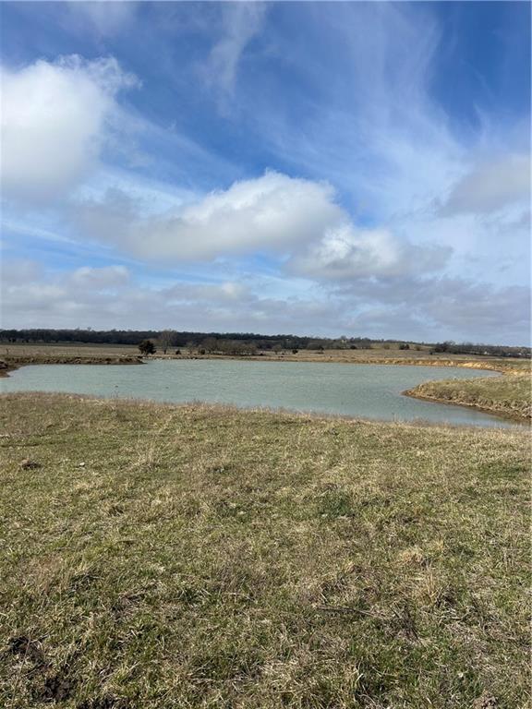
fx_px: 533
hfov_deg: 53.1
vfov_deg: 67.3
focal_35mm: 26
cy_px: 354
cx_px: 266
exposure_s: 1/6993
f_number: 1.5
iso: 50
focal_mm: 5.7
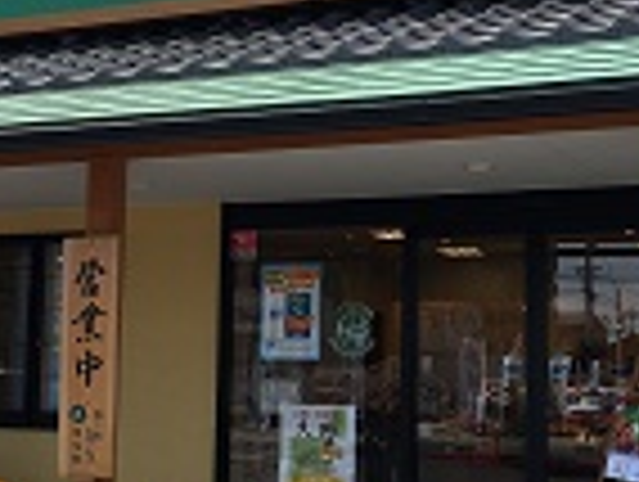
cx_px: 344
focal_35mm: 74
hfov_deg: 26.3
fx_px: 1368
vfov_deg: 20.0
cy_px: 227
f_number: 2.2
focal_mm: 4.15
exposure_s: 1/855
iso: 25
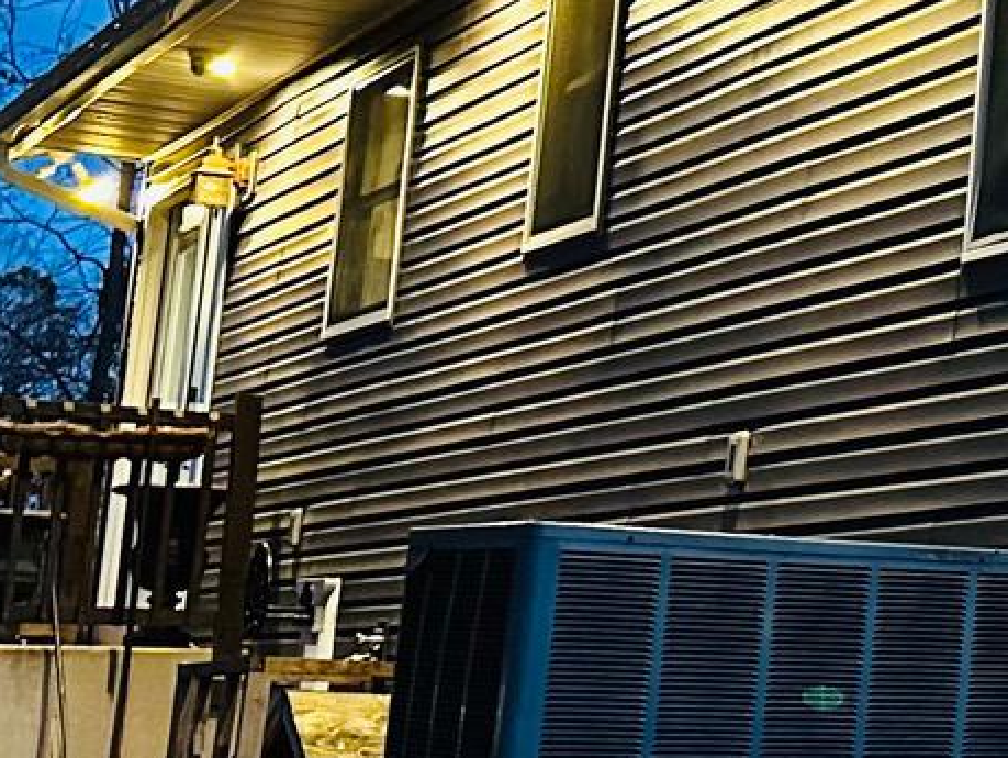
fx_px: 3118
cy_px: 141
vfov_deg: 13.8
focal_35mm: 107
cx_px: 1961
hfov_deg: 15.2
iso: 800
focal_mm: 6.86
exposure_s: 1/40
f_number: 1.78
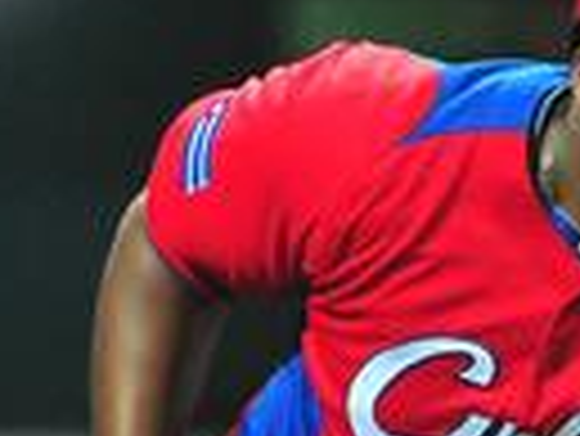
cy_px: 708
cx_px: 283
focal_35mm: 2004
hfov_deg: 1.0
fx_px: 33609
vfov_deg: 0.7
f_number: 3.2
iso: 2000
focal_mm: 300
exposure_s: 1/1000
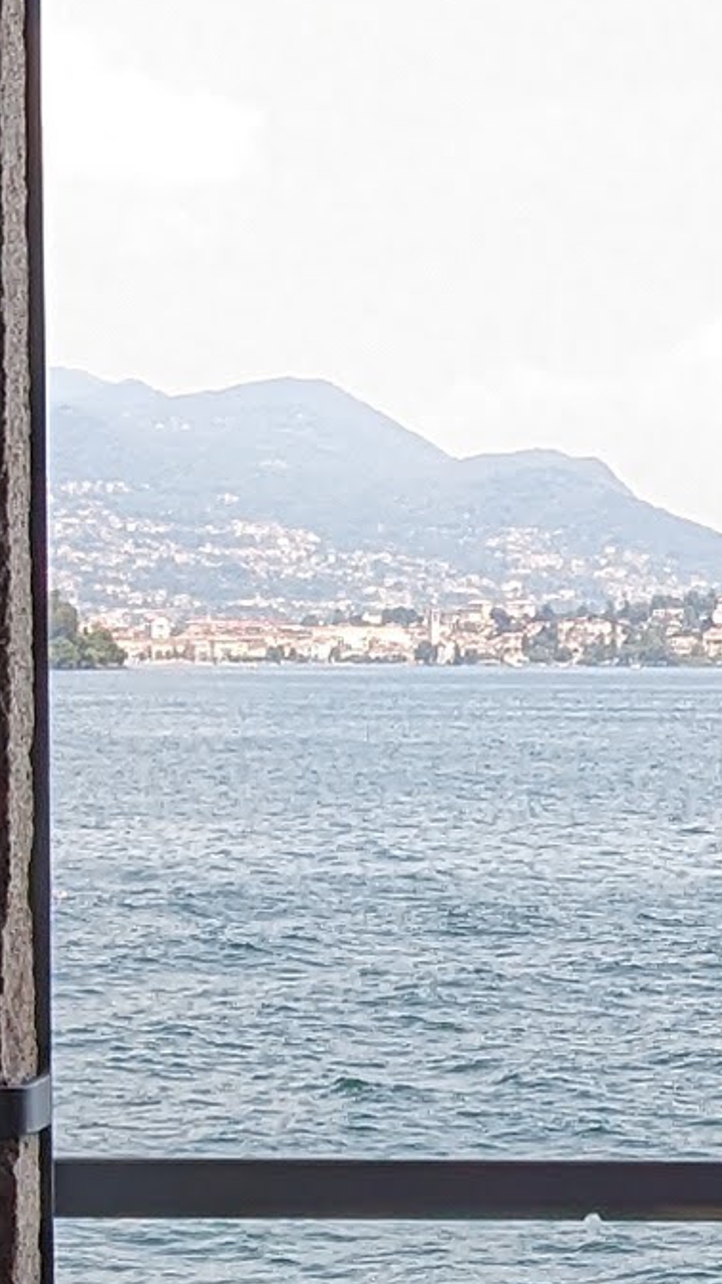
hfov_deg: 11.3
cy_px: 936
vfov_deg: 20.0
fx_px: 3608
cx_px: 775
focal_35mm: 106
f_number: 2.2
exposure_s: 1/454
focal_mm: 2.35
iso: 45
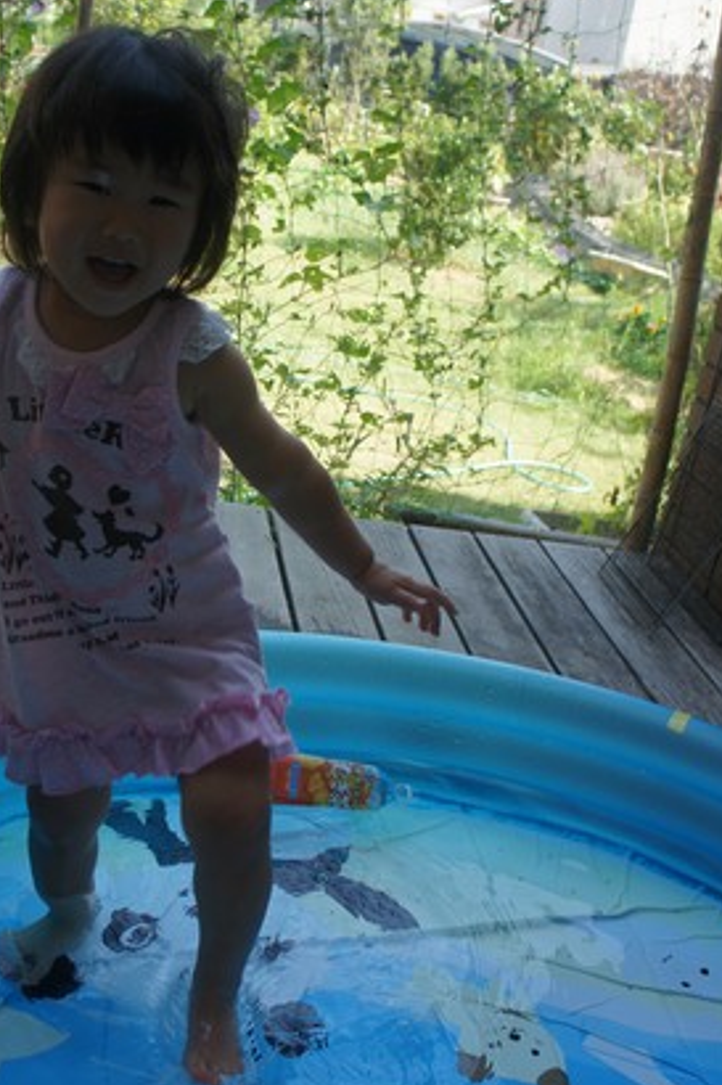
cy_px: 546
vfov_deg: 44.5
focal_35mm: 44
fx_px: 1325
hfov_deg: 30.2
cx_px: 222
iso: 200
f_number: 5
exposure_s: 1/250
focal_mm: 20
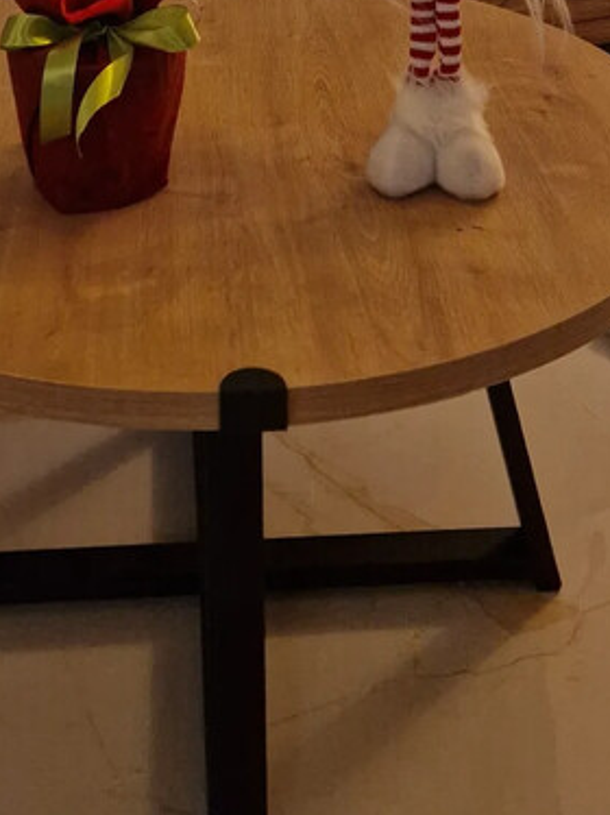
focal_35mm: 63
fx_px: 1482
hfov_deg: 23.2
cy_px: -294
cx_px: 240
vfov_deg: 25.6
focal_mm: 5.4
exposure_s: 1/120
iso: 640
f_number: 1.8
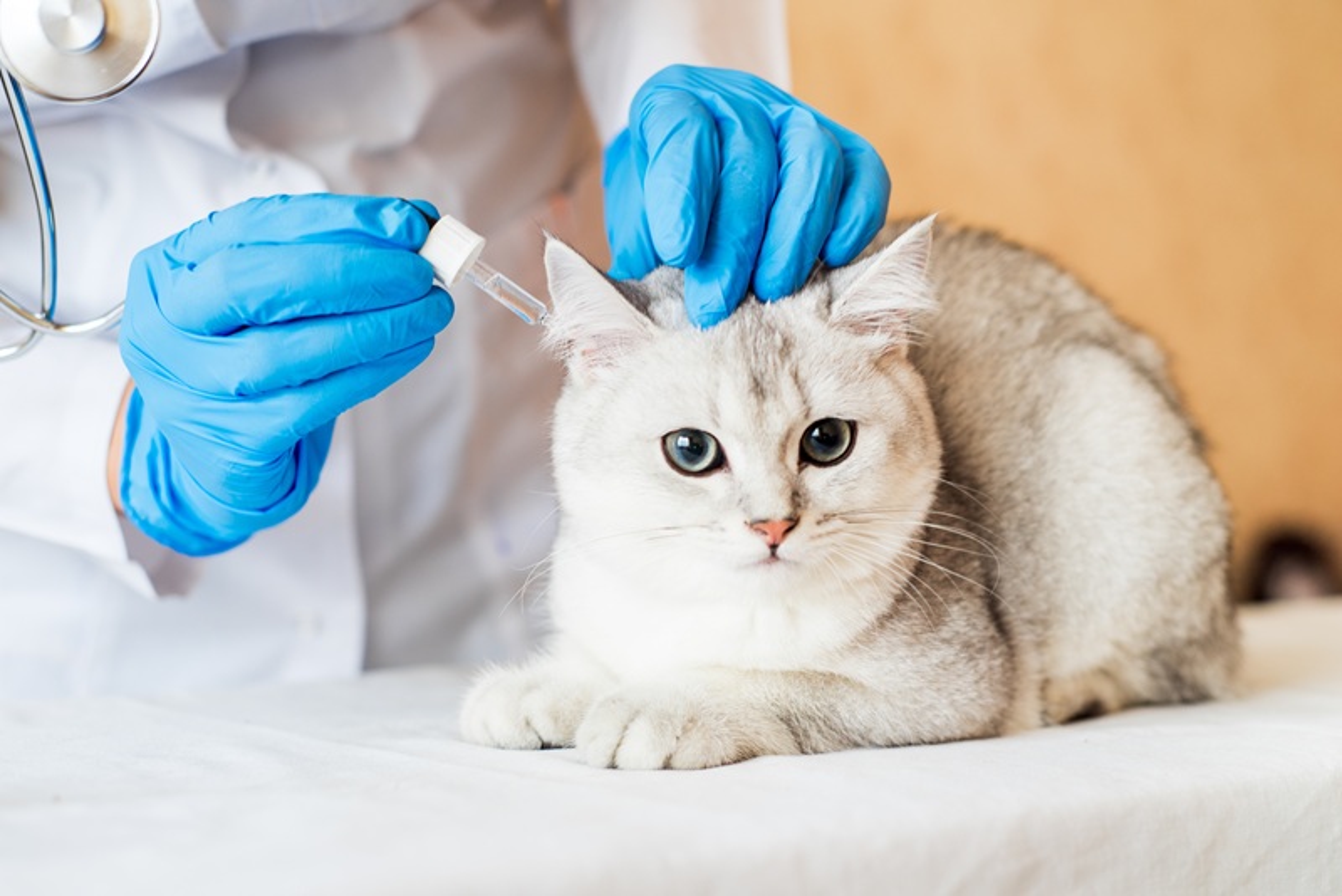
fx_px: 1864
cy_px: 448
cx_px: 671
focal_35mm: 50
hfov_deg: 39.6
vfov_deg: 27.0
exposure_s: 1/80
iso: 320
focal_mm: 50
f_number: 3.5
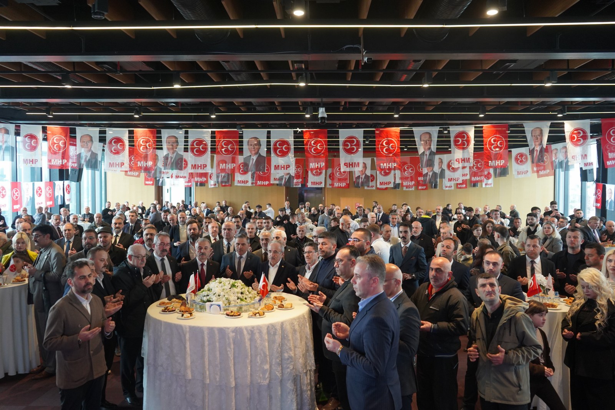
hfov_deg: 65.5
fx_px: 478
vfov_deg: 46.4
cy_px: 205
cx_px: 308
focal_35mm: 28
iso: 2500
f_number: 4
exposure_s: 1/160
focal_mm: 28
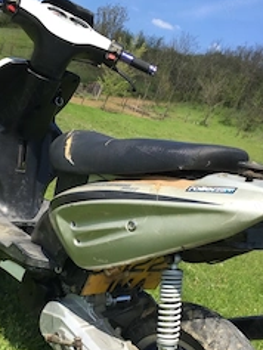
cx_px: 68
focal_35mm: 49
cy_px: 224
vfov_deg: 38.6
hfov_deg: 29.3
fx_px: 496
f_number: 2.2
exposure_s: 1/1054
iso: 25
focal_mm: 4.15
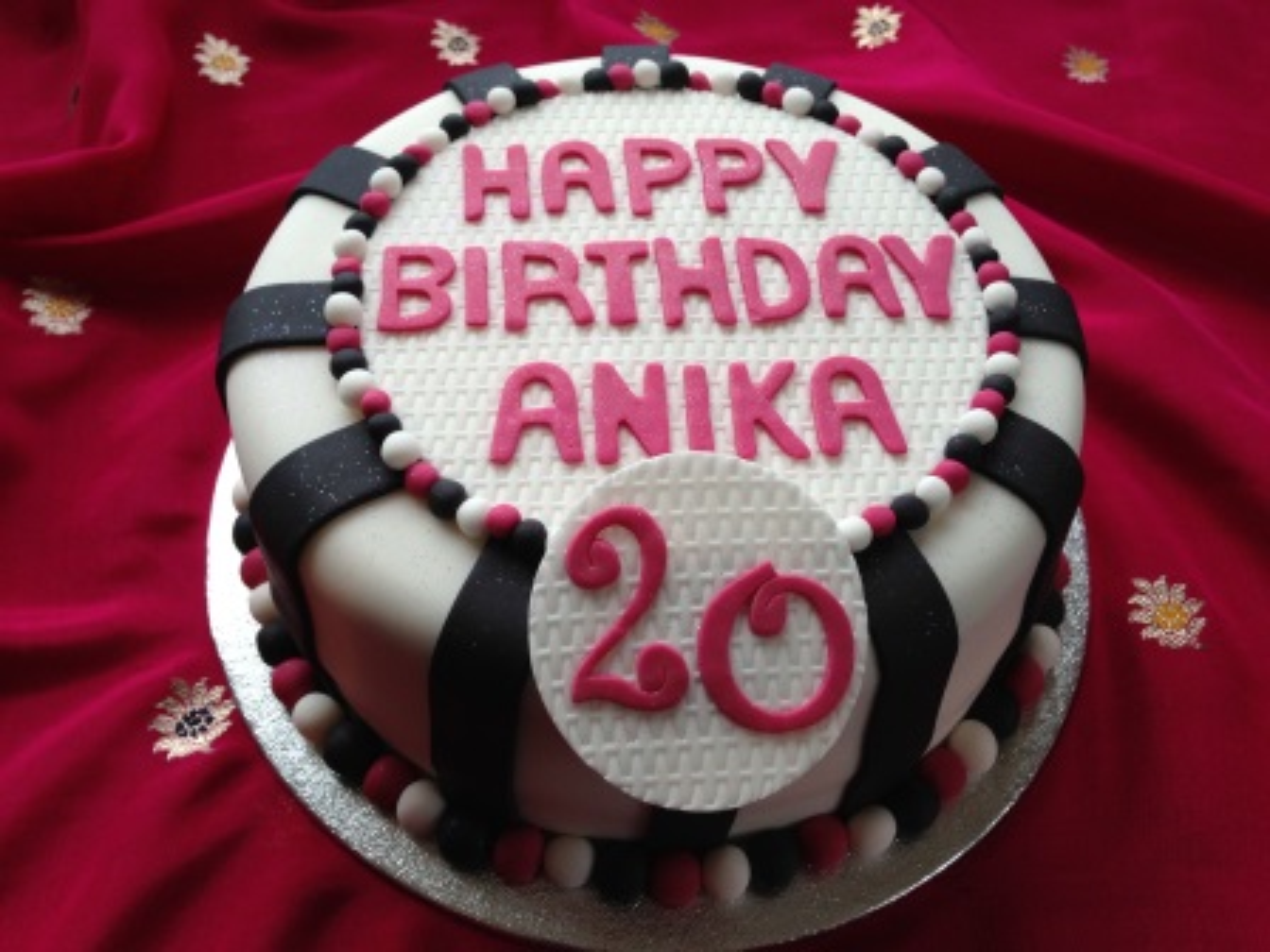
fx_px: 1211
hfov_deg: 55.4
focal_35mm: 33
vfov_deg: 42.9
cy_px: 476
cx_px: 635
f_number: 2.4
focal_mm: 4.13
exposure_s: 1/236
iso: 50
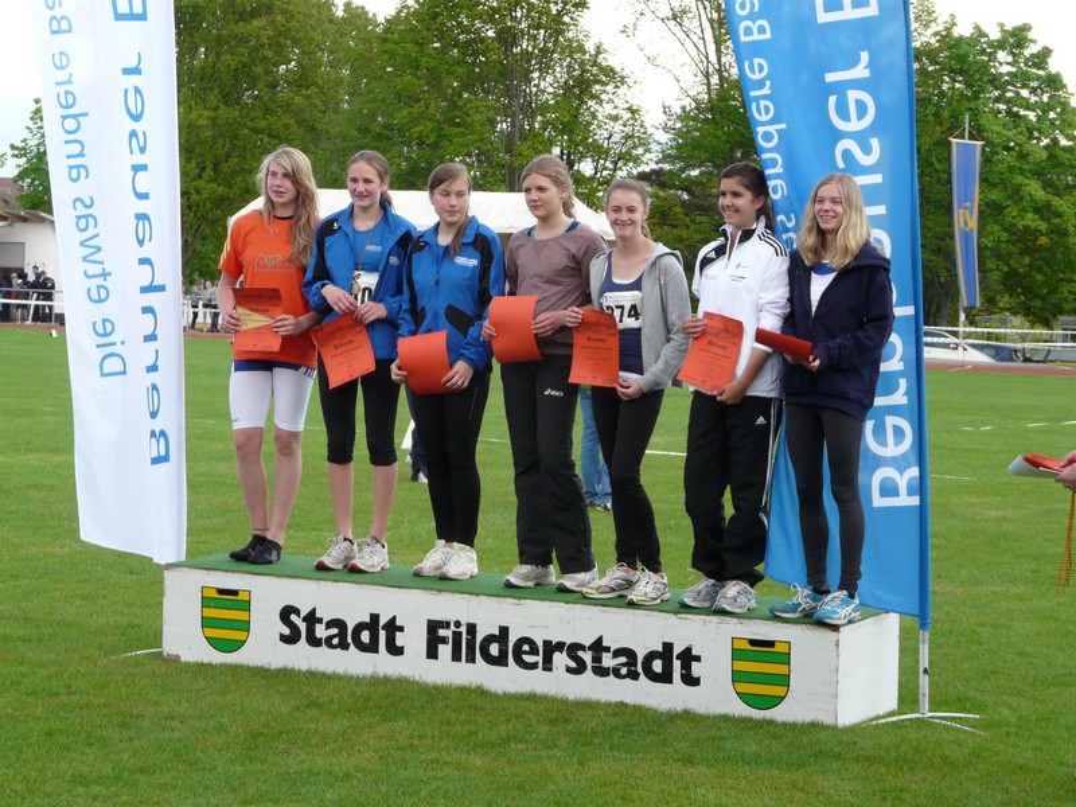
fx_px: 3233
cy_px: 404
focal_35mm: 104
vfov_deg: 14.2
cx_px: 538
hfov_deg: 18.9
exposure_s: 1/500
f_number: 3.6
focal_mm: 17
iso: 160
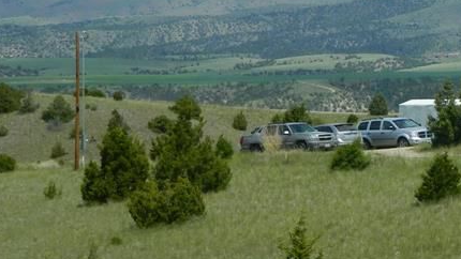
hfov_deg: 9.8
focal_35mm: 218
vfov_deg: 5.6
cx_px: 525
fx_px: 2665
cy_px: 92
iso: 80
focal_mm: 15.1
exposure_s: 1/800
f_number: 4.2
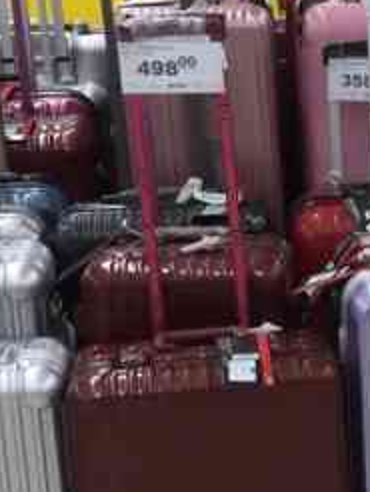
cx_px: 618
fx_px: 1565
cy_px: 397
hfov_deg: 12.5
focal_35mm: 110
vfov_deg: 17.7
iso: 64
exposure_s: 1/33
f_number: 2.2
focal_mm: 4.15
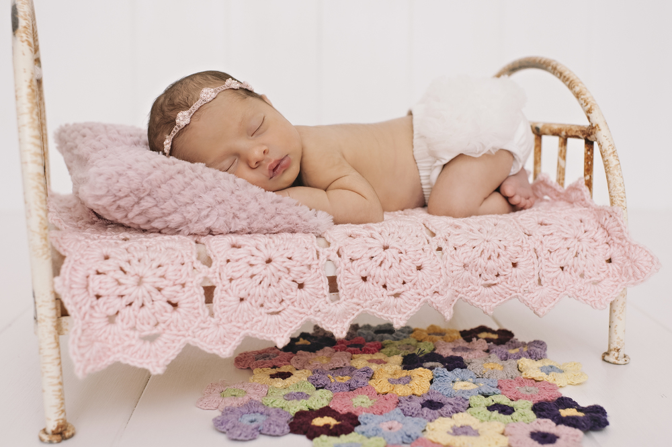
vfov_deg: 31.8
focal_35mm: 42
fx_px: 783
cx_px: 341
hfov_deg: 46.4
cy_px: 194
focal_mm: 35
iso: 500
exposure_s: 1/250
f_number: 3.5
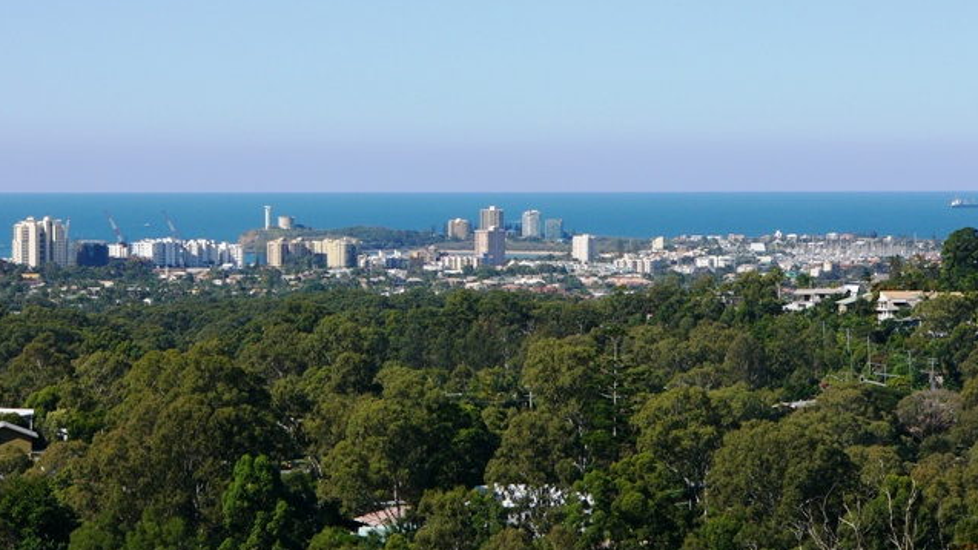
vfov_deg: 7.5
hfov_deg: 13.3
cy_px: 264
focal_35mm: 162
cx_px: 488
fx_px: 4200
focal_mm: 24.6
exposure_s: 1/1000
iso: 50
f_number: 4.6
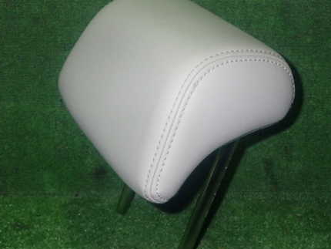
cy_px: 143
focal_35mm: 53
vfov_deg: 27.5
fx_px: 507
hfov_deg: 36.1
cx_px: 176
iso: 800
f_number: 8
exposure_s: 1/40
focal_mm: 6.83
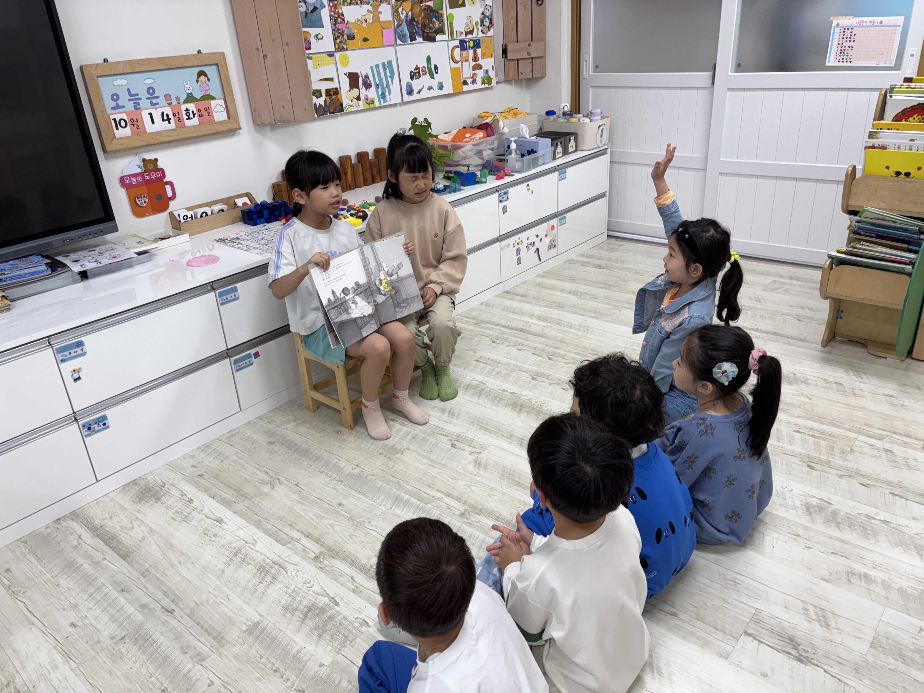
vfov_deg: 53.1
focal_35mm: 26
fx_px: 694
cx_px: 462
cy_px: 346
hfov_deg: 67.3
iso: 80
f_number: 1.6
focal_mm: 5.96
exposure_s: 1/120
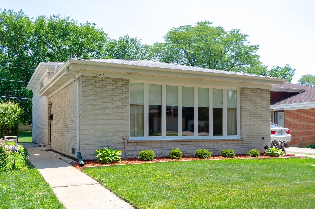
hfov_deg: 53.2
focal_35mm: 36
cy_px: 104
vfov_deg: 36.7
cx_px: 158
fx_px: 314
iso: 250
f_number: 9
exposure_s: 1/200
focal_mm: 24
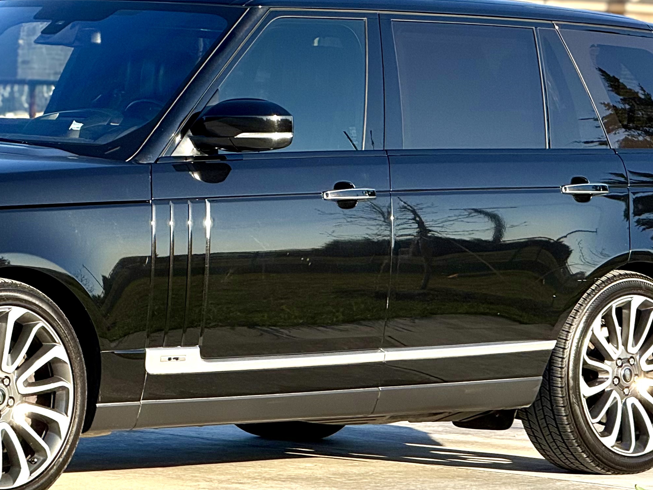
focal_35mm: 243
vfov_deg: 6.1
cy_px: 135
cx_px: 175
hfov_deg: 8.1
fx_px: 4584
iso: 50
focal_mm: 15.66
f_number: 2.8
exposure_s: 1/990
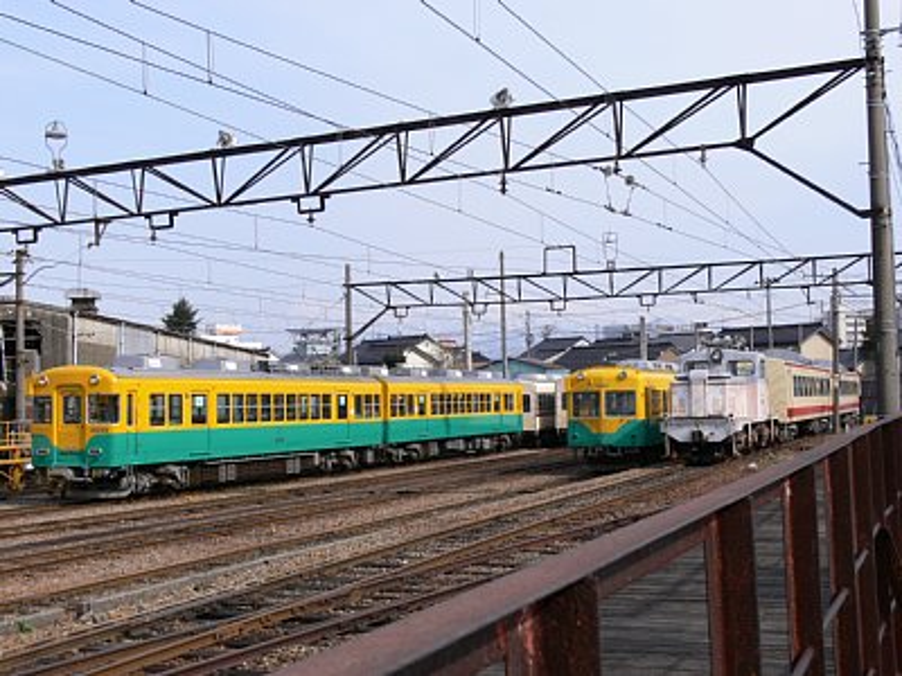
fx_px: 1355
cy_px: 338
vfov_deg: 28.0
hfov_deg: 36.8
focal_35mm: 52
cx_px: 451
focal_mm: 11
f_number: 5.6
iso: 80
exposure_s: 1/250
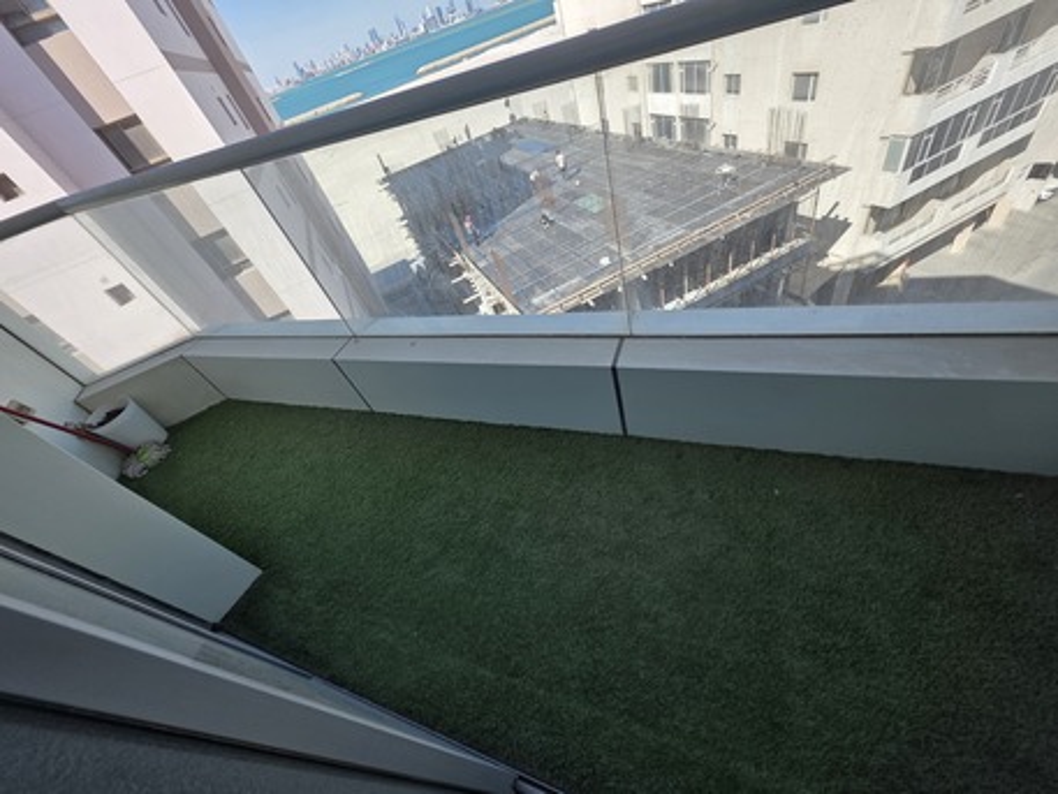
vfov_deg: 89.9
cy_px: 397
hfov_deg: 106.2
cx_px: 529
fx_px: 397
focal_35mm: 13
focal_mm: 2.2
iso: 40
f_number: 1.9
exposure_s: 1/1105
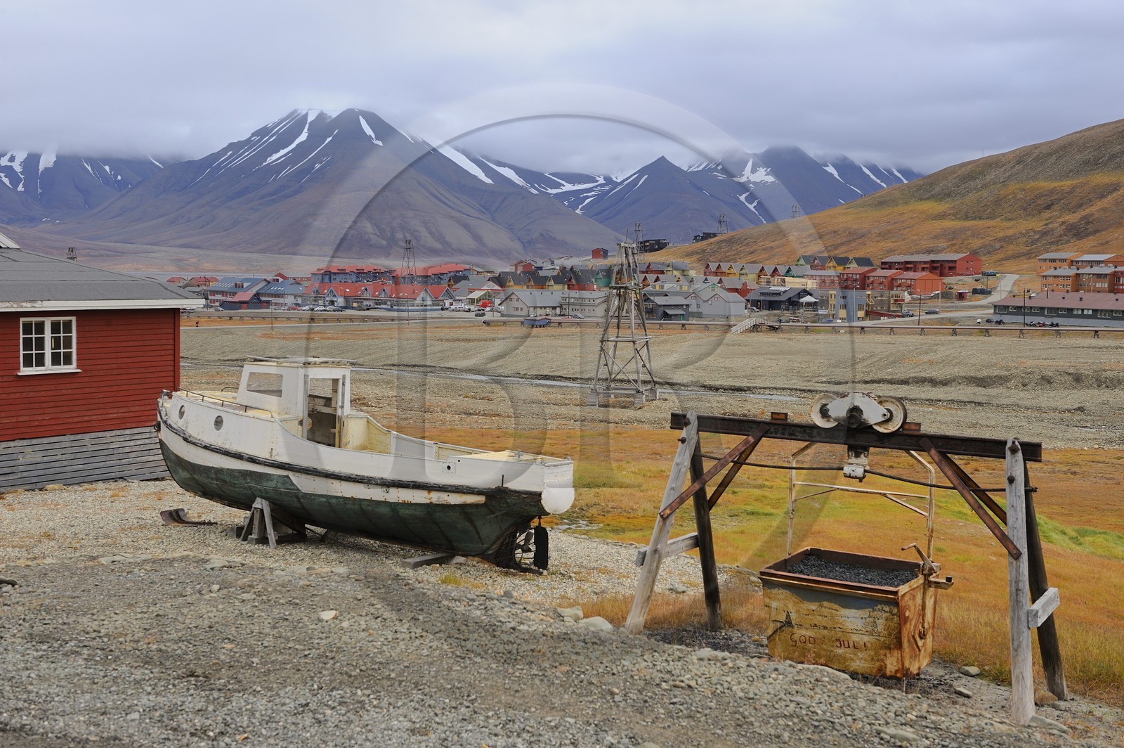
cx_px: 562
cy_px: 374
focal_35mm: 45
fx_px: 1404
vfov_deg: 29.8
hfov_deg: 43.6
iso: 400
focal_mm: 45
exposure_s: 1/160
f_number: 8
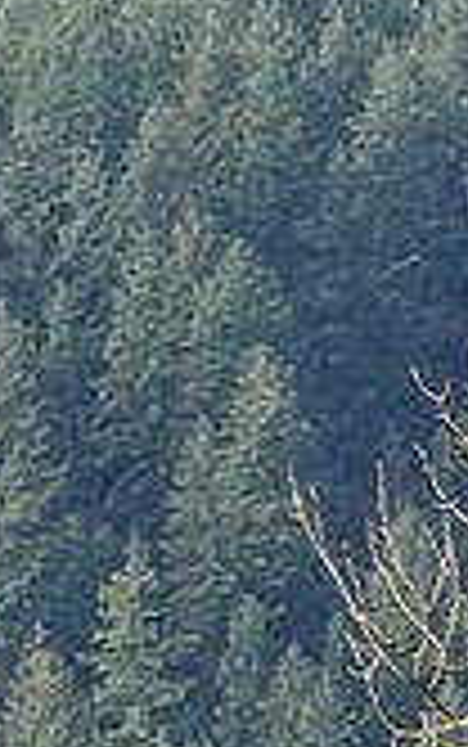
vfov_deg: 1.2
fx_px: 34734
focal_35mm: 1705
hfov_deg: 0.8
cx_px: 680
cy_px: -1465
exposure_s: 1/1250
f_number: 4
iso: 250
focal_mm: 83.9
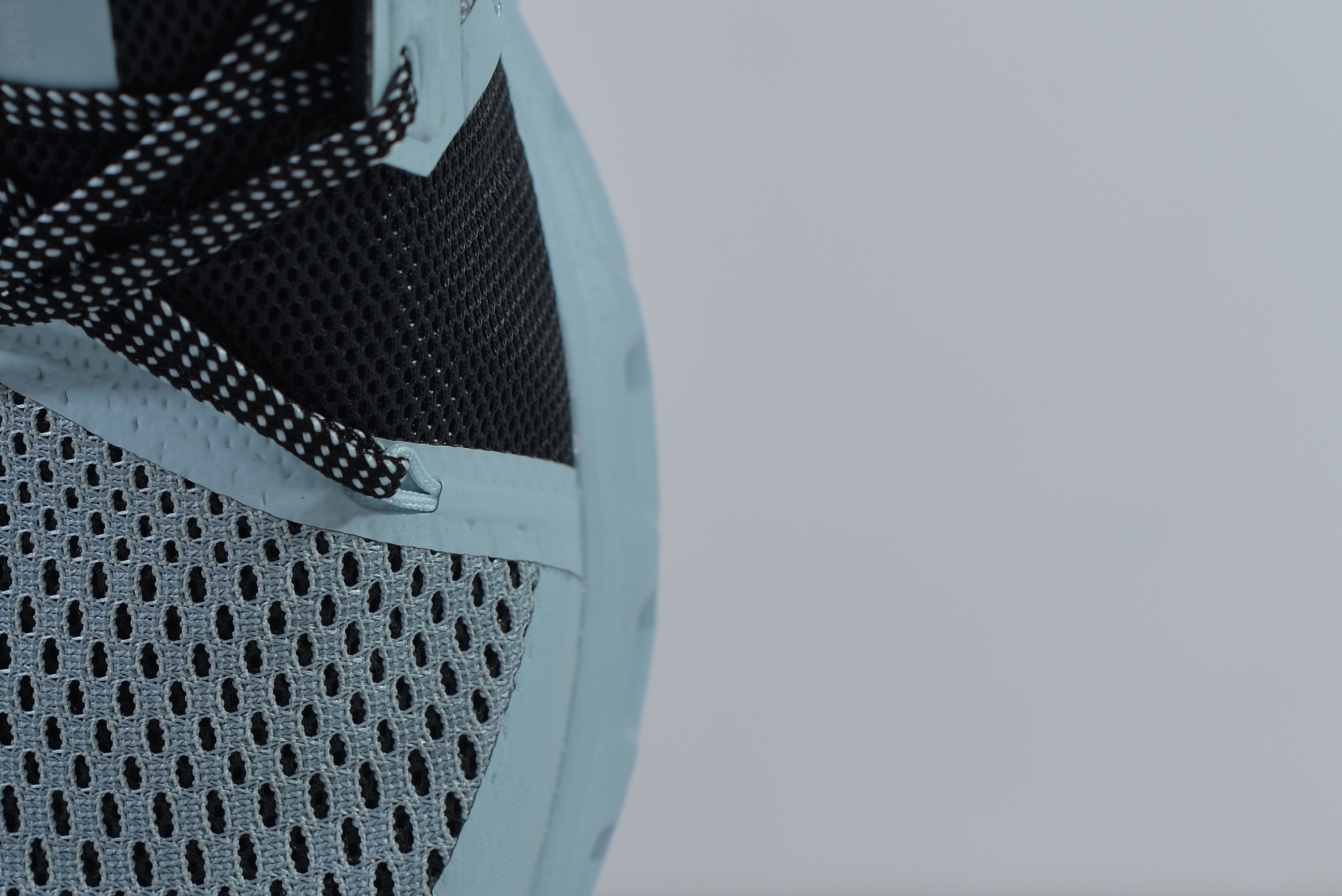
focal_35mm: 116
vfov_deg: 11.8
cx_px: 124
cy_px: 567
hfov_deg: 17.4
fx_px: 4326
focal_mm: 50
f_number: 5.6
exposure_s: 1/320
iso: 100
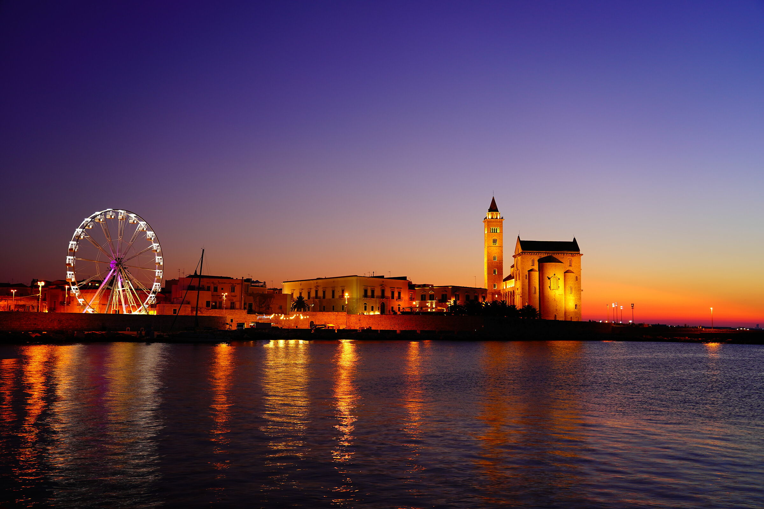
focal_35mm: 32
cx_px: 382
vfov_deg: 41.1
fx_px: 679
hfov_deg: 58.7
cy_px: 254
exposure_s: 1/2.5
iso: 160
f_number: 4
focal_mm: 32
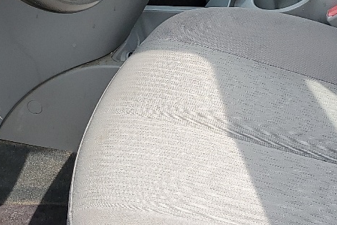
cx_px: 185
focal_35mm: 92
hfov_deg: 22.1
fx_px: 862
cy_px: 36
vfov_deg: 14.8
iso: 50
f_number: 1.5
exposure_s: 1/1000
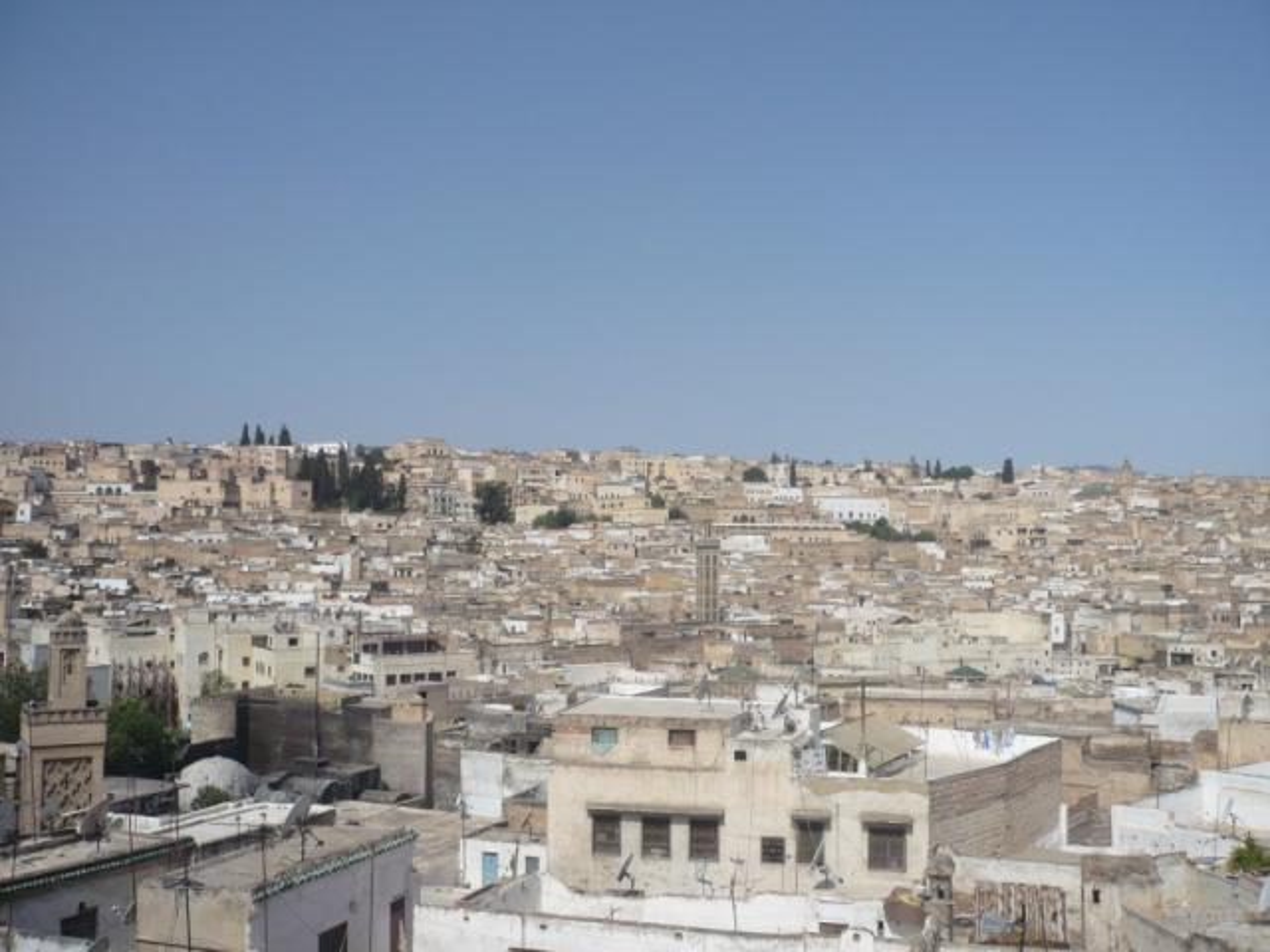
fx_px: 1284
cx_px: 635
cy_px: 476
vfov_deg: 40.7
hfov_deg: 52.6
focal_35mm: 35
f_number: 8
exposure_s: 1/400
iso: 100
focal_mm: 5.8
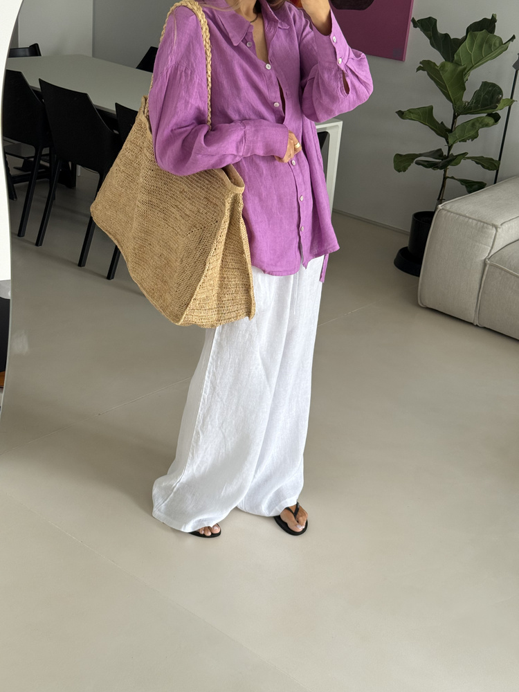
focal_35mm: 48
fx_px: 960
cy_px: 346
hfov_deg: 30.3
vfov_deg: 39.7
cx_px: 260
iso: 64
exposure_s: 1/137
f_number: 1.78
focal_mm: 6.76
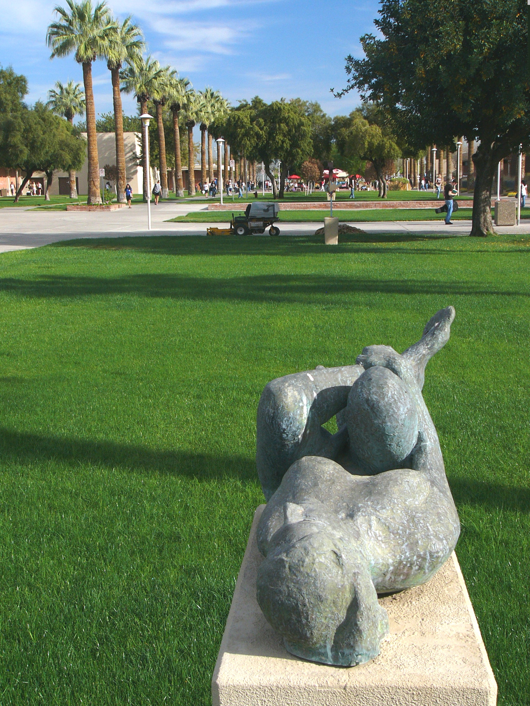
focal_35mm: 57
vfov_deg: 33.8
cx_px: 265
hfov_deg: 25.7
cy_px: 353
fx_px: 1164
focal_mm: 9.4
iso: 50
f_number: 4
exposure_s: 1/200
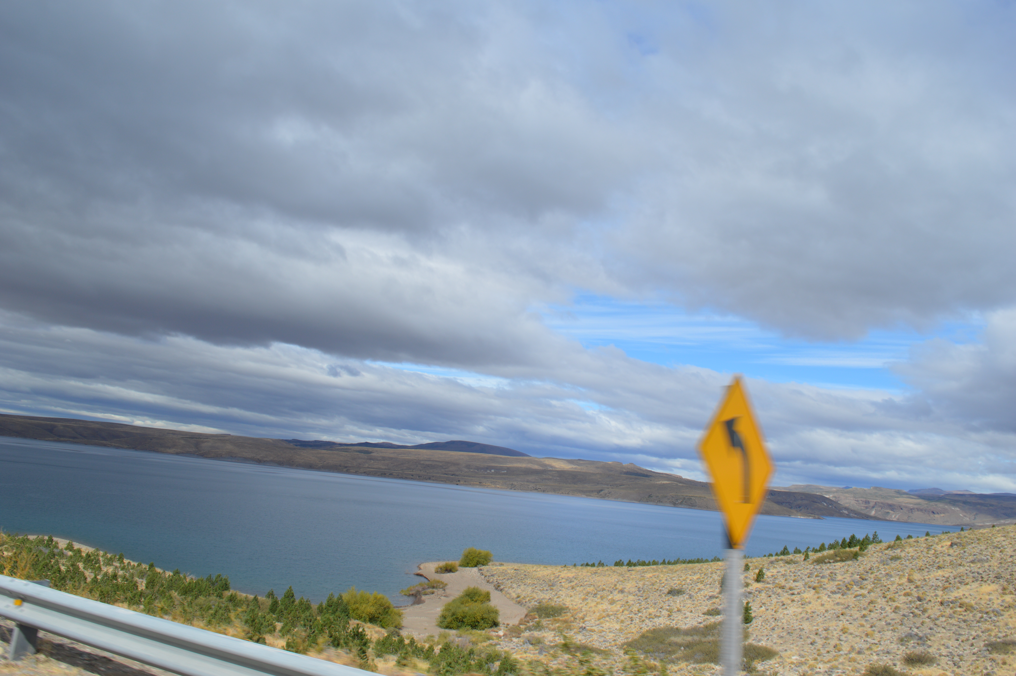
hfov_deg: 62.0
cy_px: 338
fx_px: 846
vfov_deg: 43.5
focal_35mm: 30
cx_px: 508
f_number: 9
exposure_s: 1/320
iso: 100
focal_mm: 20
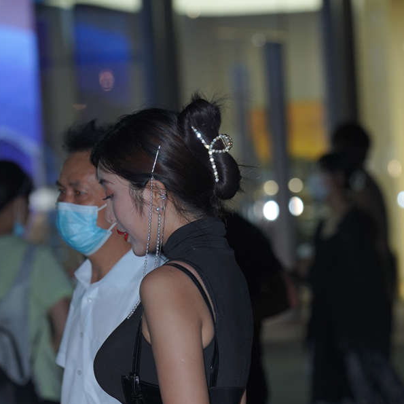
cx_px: 191
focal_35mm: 347
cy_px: 546
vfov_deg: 5.0
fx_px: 4582
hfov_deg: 5.0
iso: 640
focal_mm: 135
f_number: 4
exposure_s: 1/200
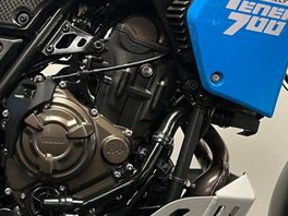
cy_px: 82
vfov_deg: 23.2
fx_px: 524
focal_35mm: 63
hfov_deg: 29.5
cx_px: 31
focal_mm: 5.1
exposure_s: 1/50
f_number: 1.6
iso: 160
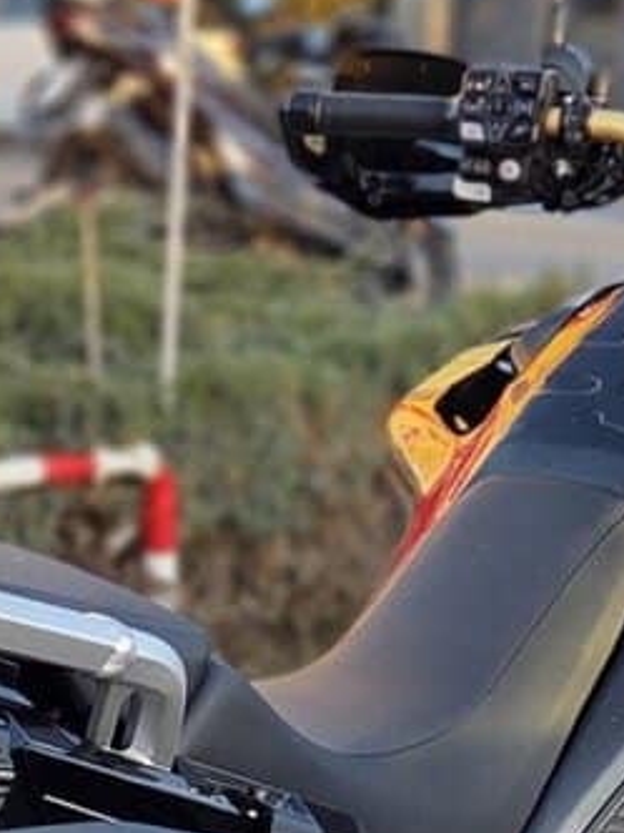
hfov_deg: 10.4
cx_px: 190
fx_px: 3413
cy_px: 906
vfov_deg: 13.6
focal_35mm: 142
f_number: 1.8
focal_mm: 5.4
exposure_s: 1/180
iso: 40
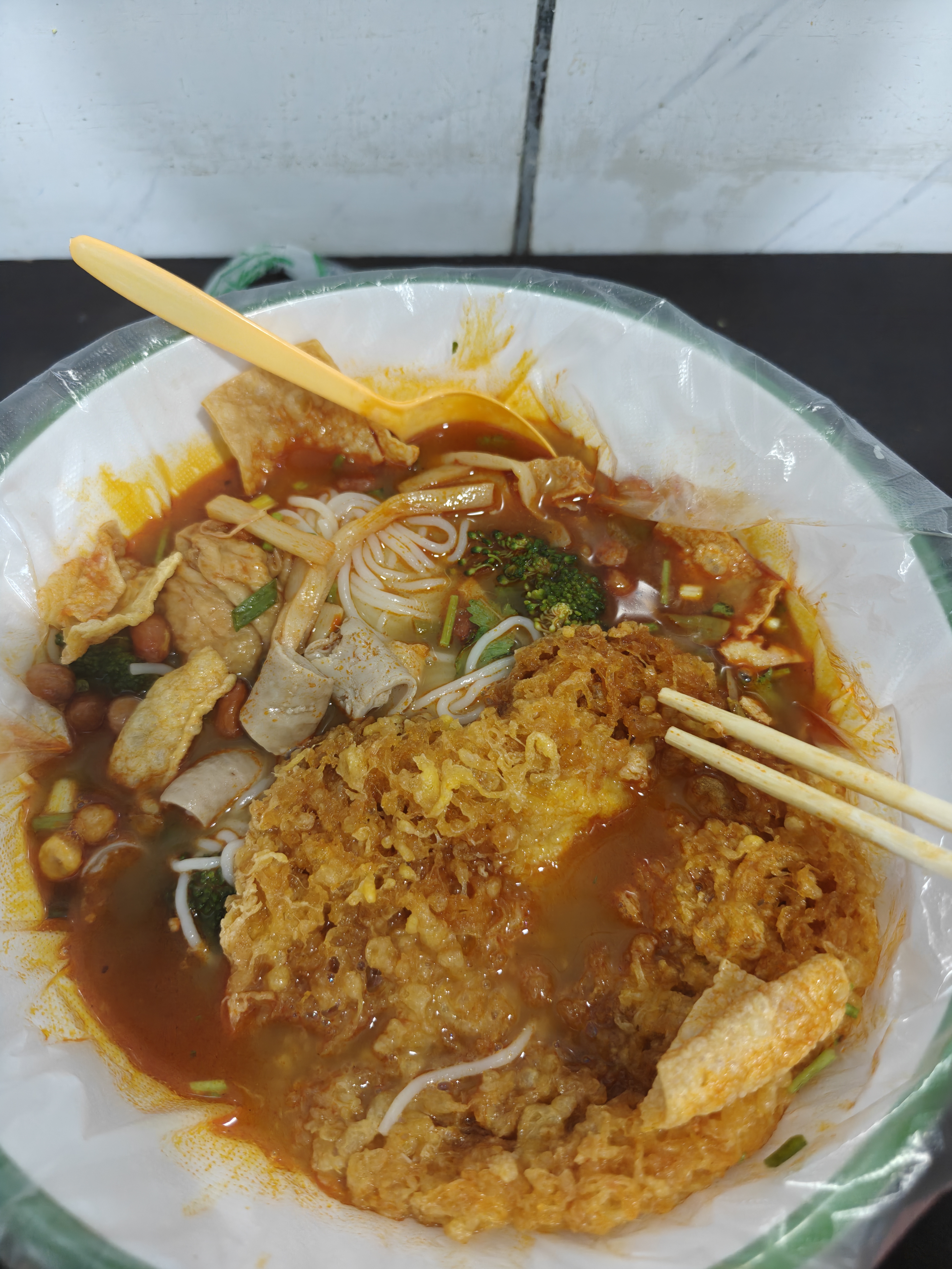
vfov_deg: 73.9
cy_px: 634
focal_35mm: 23
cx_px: 476
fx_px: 843
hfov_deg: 58.9
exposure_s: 1/100
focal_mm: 6.06
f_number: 1.6
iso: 1250
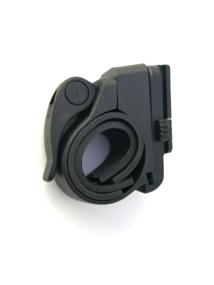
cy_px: 142
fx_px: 412
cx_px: 107
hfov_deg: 29.1
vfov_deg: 38.2
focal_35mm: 50
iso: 50
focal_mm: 5.58
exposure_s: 1/109
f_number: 1.8
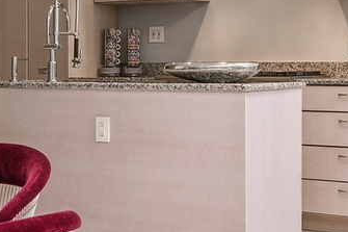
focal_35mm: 85
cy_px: 77
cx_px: 66
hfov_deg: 23.6
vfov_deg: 16.0
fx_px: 821
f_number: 8
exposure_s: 1/125
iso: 500
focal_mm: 15
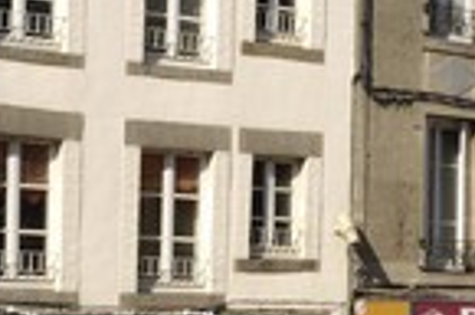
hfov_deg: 16.1
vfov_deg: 11.1
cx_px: 595
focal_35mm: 122
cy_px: 282
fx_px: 1606
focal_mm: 28
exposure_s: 1/160
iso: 100
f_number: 11
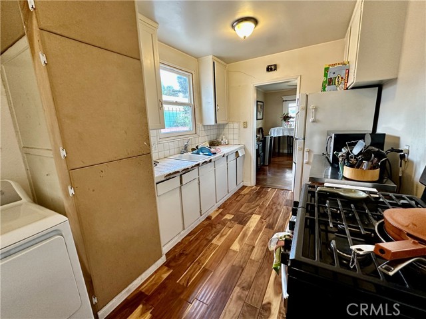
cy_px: 160
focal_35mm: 14
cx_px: 213
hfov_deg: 102.1
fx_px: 172
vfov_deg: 85.6
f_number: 2.2
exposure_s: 1/60
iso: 250
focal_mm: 2.22
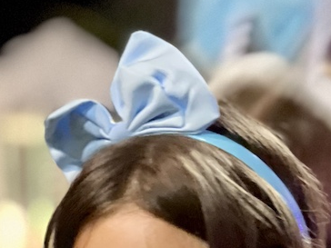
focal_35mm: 271
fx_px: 2591
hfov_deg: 7.3
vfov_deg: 5.5
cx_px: 376
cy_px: 294
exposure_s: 1/14
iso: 800
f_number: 2.8
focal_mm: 9
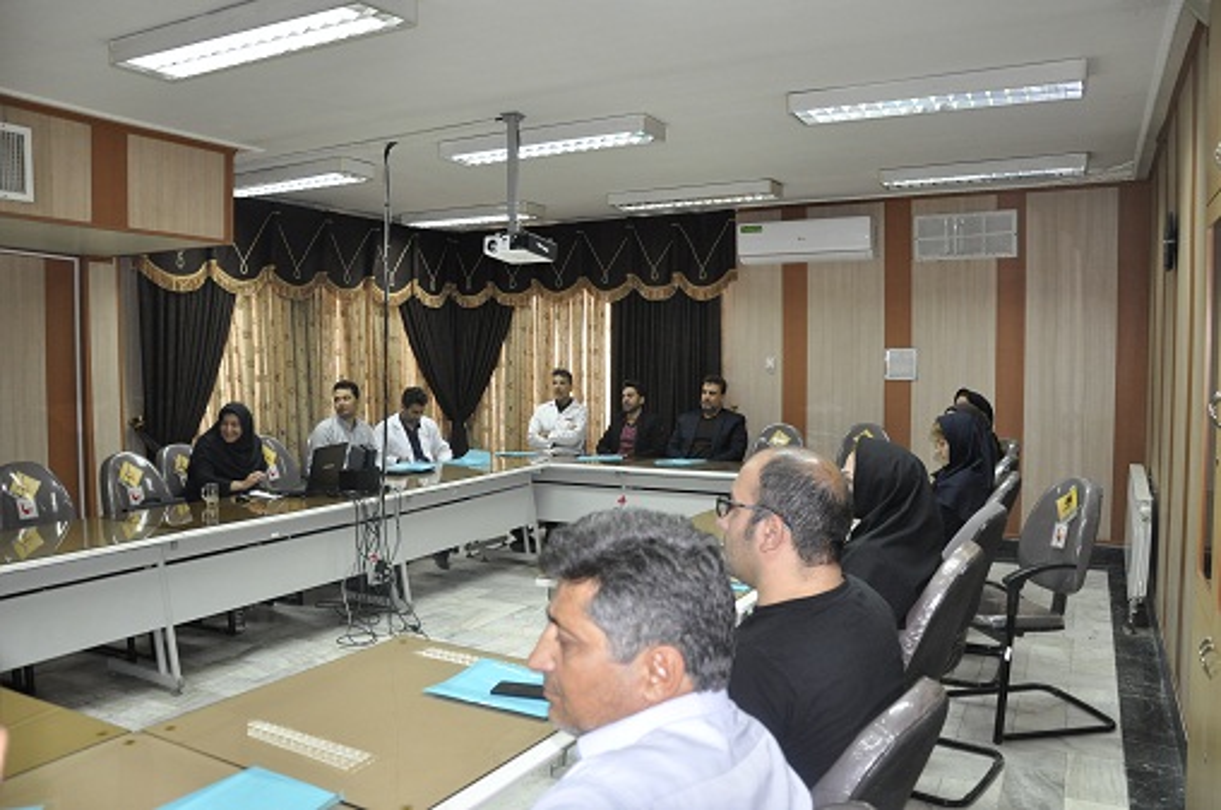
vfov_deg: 47.8
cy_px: 405
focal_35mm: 27
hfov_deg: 67.5
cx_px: 610
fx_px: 914
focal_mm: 18
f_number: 3.5
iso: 800
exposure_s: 1/60
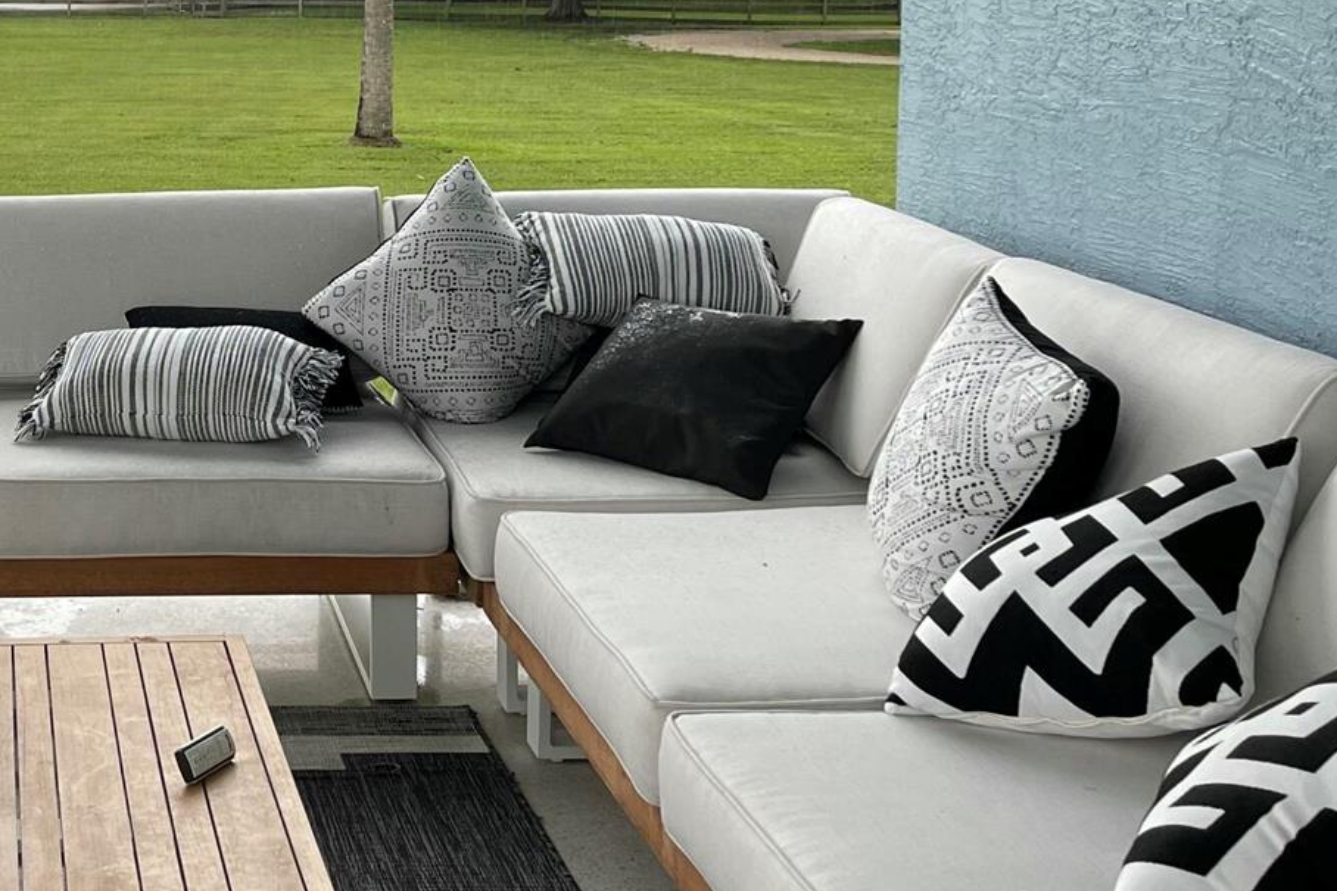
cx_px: 59
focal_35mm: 61
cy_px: 100
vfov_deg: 21.8
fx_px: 2265
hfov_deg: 30.9
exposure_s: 1/121
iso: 40
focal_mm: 5.1
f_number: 1.6
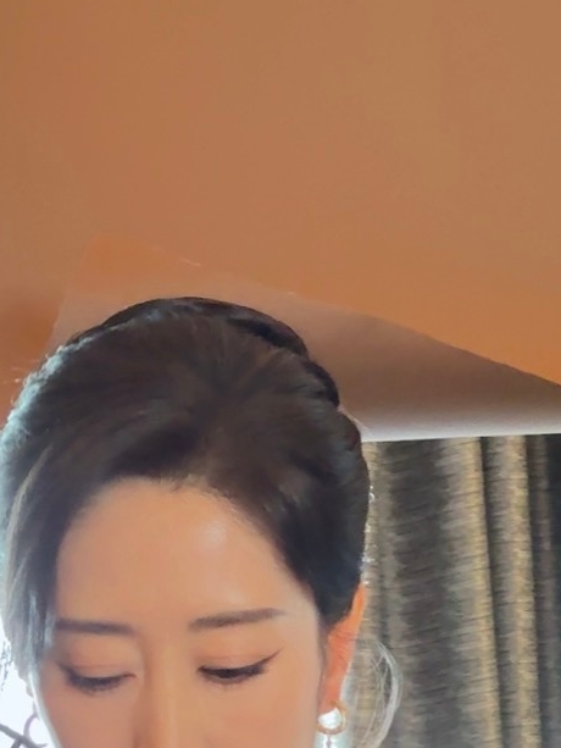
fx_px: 4709
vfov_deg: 9.0
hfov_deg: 6.8
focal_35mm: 218
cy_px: 731
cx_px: 157
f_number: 2.8
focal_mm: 9
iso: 500
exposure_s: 1/17
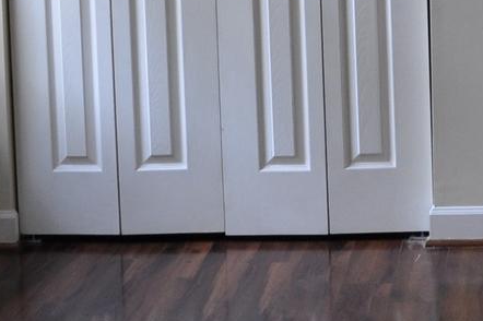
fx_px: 1676
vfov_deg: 10.4
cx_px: 447
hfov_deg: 16.2
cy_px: -235
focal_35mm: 125
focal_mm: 18
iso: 640
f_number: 4
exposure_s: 1/60
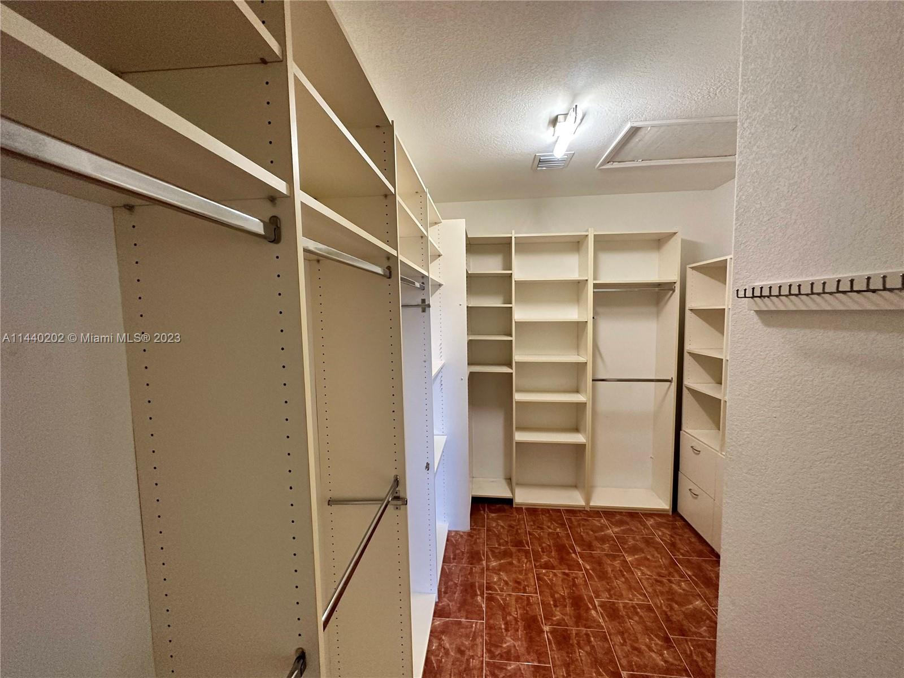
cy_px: 339
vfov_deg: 85.7
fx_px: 366
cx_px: 452
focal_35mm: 14
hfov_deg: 102.1
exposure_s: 1/60
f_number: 2.2
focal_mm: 2.22
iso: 400
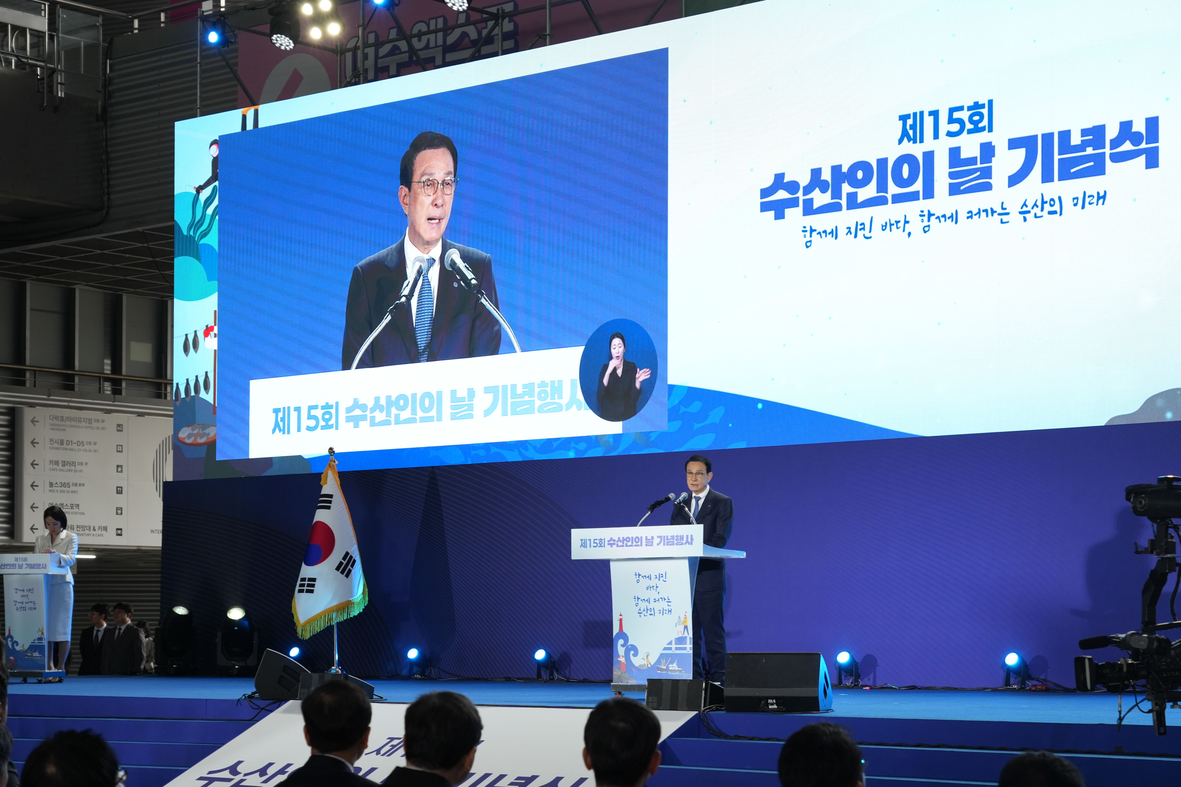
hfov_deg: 28.5
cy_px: 394
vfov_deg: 19.2
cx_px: 590
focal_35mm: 71
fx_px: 2329
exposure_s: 1/125
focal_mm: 71
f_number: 6.3
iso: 1250
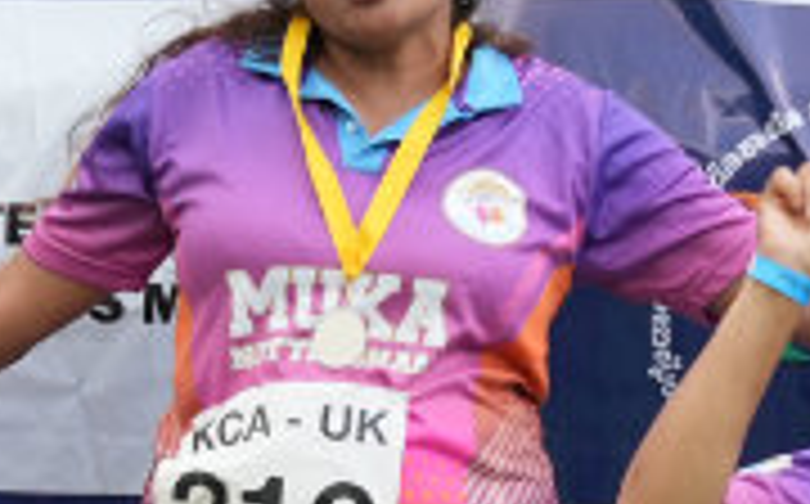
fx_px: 4288
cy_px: 902
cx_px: 140
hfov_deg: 10.8
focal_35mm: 194
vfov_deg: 6.6
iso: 250
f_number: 2.8
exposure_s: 1/400
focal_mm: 33.6
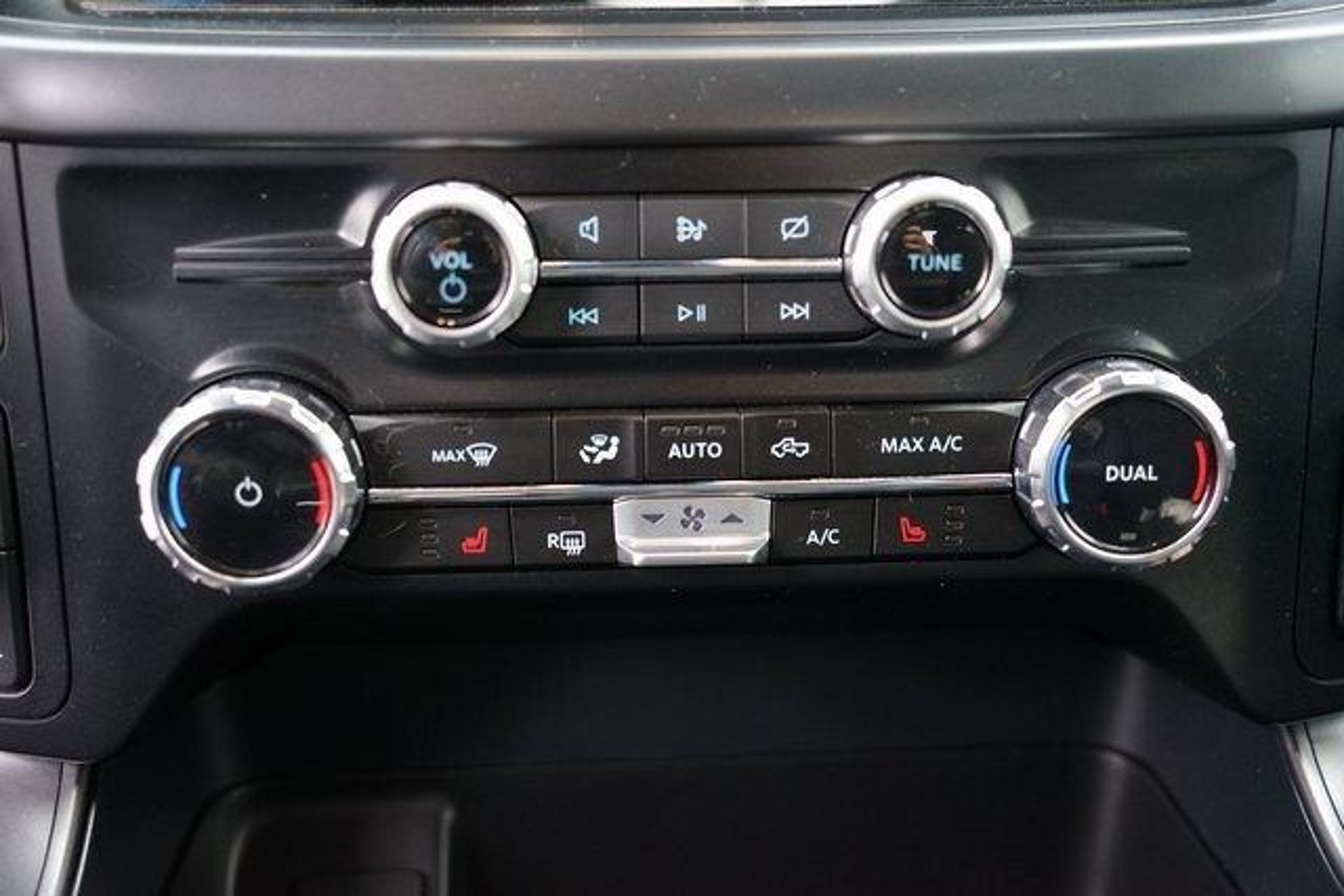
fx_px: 1382
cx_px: 672
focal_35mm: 37
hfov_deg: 51.9
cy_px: 448
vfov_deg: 36.0
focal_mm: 37
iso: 2500
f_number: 3.2
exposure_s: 1/60
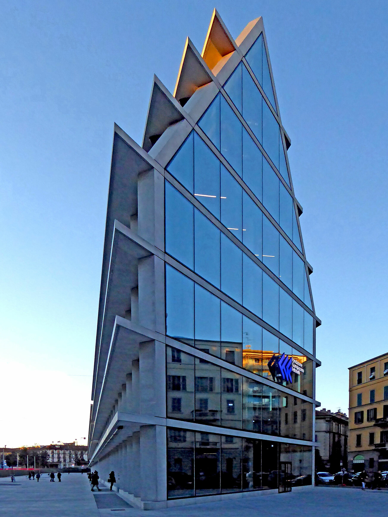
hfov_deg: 56.8
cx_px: 194
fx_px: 359
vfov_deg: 71.6
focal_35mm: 24
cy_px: 258
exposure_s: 1/640
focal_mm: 4.3
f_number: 3.3
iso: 400
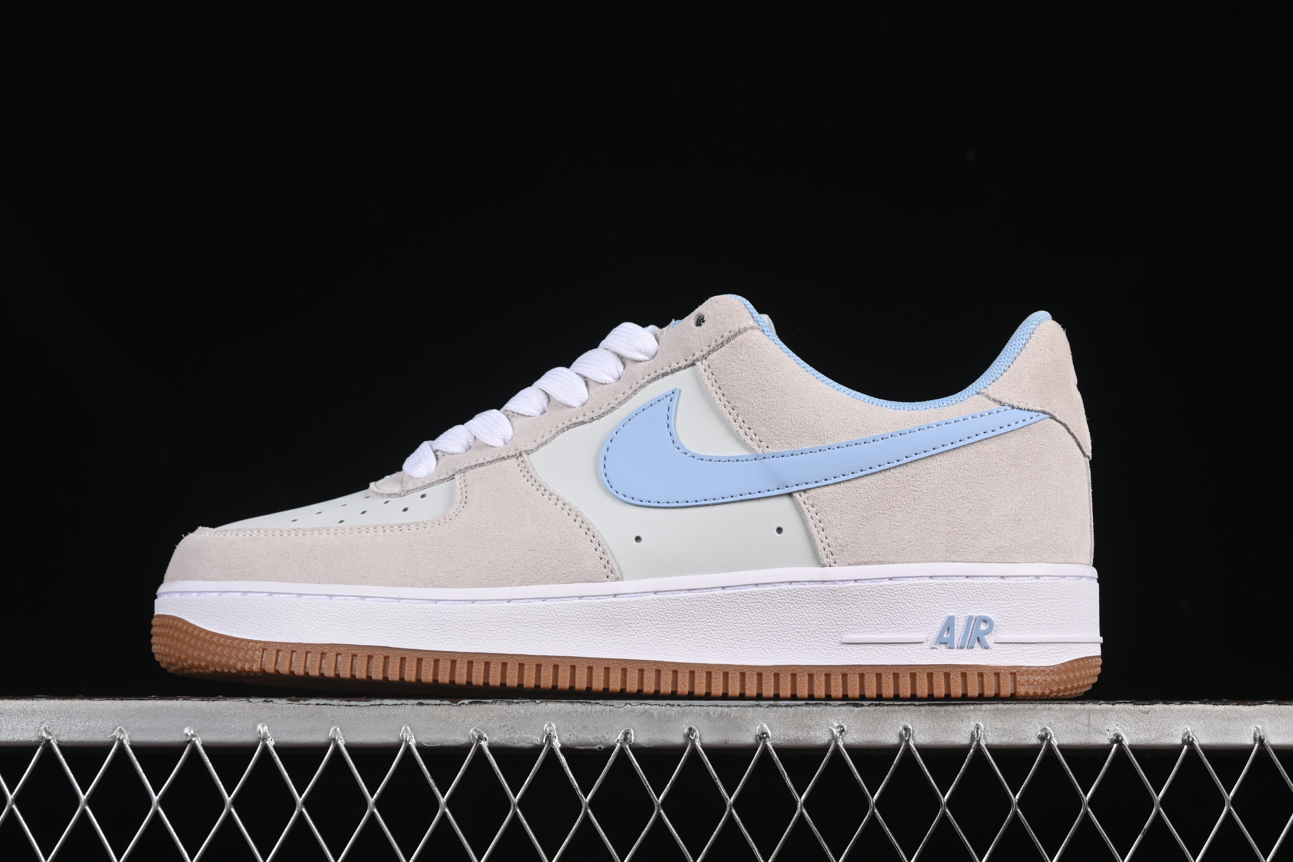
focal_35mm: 75
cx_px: 646
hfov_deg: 27.0
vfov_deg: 18.2
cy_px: 431
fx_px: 2694
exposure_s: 1/80
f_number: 8
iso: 160
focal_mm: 50
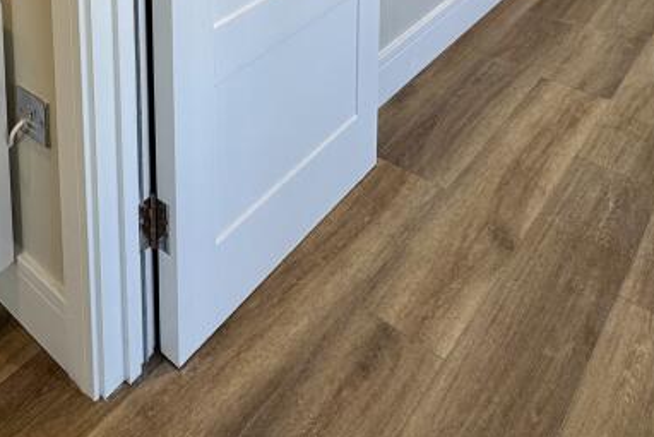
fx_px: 709
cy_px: -214
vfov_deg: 25.7
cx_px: 50
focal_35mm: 39
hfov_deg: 44.5
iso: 40
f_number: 2.2
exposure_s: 1/103
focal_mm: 2.22
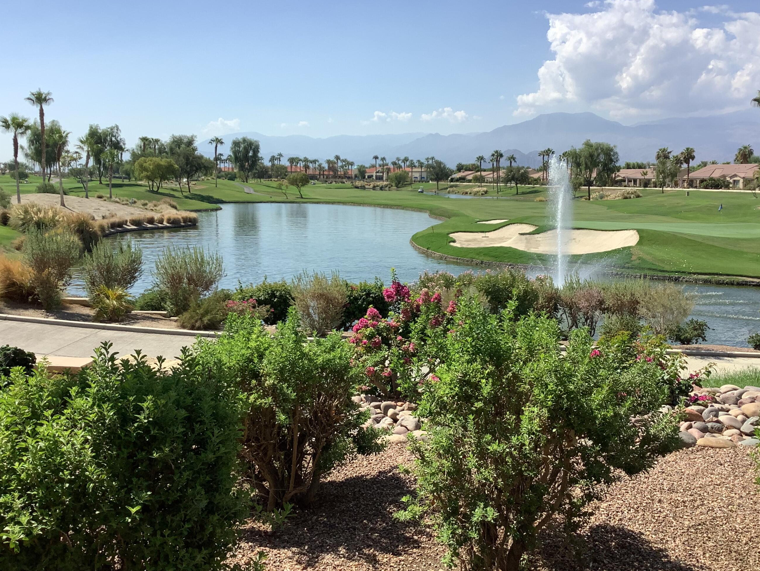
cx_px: 407
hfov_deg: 51.3
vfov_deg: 39.6
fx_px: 790
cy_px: 263
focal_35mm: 36
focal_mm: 3.3
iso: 25
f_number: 2.4
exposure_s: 1/1733
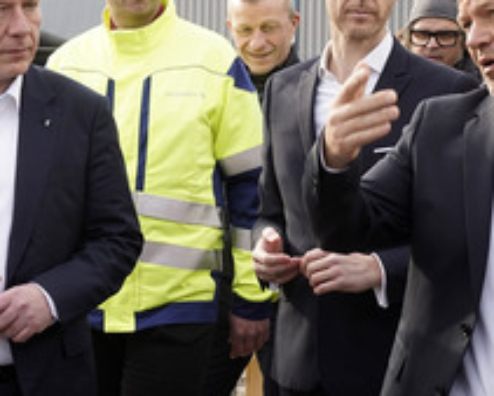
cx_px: 254
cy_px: 166
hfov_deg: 22.2
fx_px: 1258
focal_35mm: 86
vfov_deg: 17.9
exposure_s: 1/250
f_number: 6.3
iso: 320
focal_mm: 43
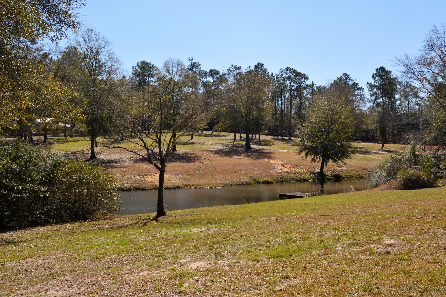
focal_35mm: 39
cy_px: 148
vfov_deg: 34.2
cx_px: 223
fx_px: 483
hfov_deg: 49.6
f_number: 10
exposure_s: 1/200
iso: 100
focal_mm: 26
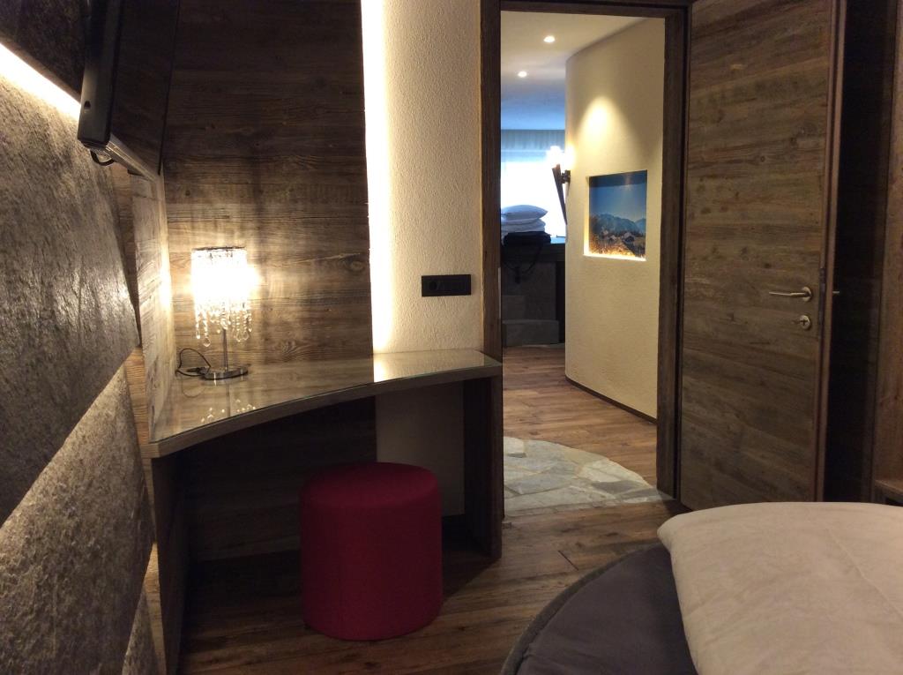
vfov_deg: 44.1
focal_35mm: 32
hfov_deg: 56.9
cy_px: 338
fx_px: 834
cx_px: 452
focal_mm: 3.3
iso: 125
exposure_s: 1/24
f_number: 2.4
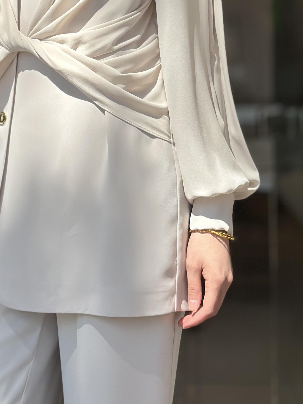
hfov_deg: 13.5
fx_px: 1272
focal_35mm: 109
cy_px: -23
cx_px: 63
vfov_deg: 17.5
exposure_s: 1/5556
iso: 80
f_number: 1.78
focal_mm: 6.86
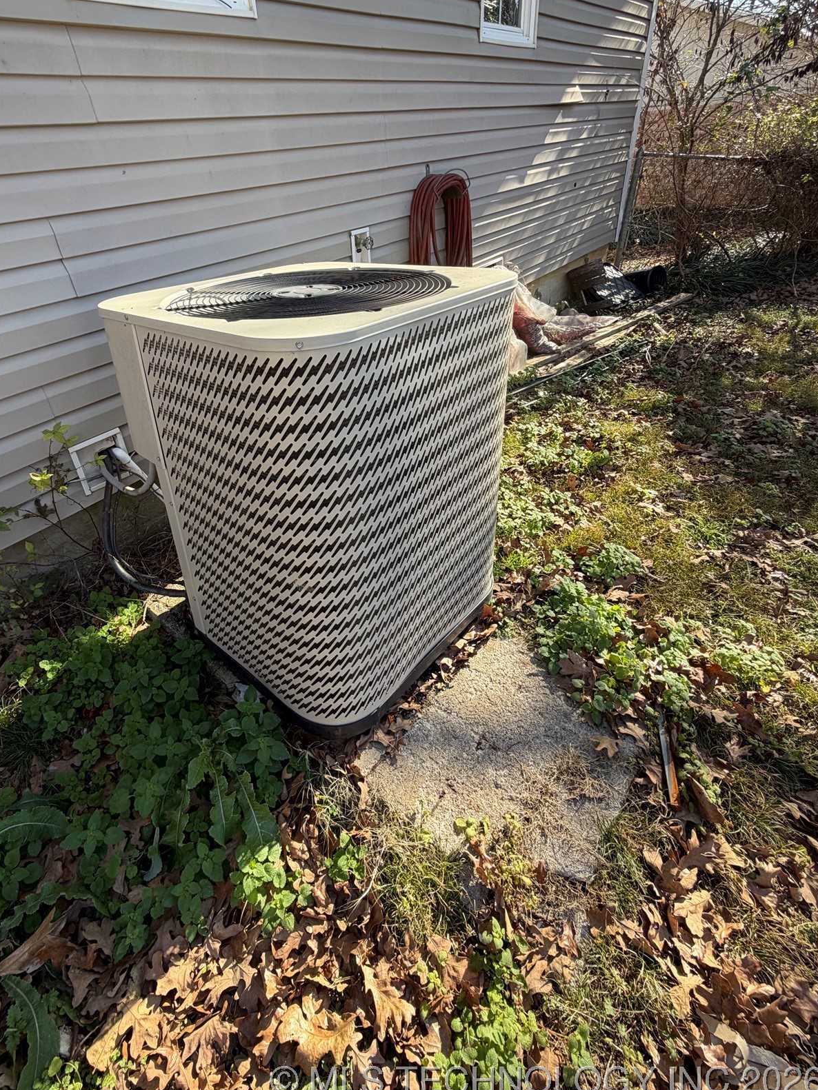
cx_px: 336
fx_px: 536
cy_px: 458
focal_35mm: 17
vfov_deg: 90.3
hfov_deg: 74.1
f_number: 2.2
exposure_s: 1/351
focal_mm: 2.22
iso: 50
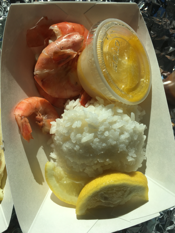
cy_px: 116
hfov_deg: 48.2
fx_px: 195
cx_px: 88
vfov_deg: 61.7
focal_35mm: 29
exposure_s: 1/2747
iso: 25
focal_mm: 4.15
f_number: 2.2
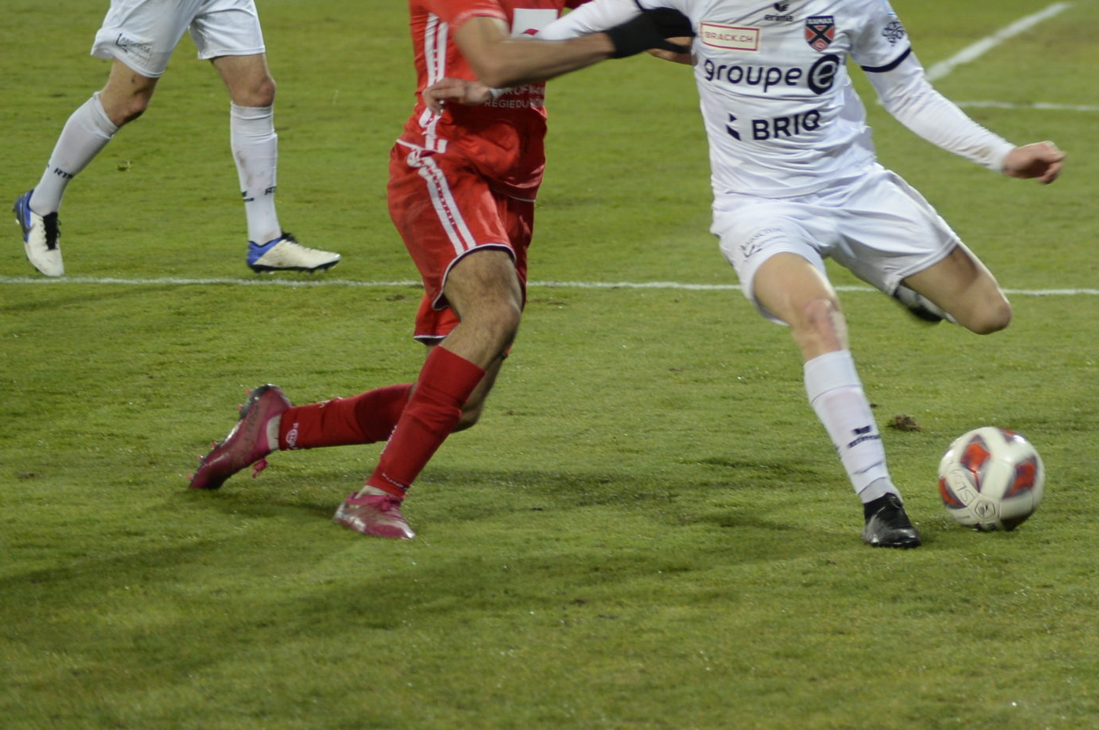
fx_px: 6159
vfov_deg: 6.8
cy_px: 135
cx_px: 924
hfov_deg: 10.2
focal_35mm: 202
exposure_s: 1/250
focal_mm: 110
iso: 1100
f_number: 4
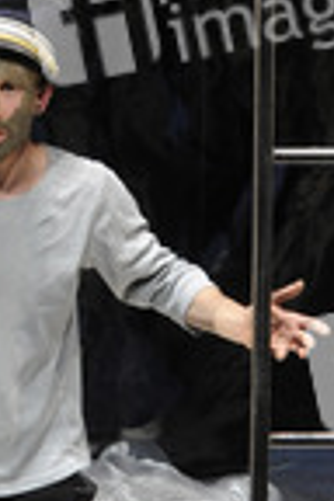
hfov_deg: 7.0
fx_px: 2700
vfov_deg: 10.4
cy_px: -170
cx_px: -111
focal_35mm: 194
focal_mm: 70
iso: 4000
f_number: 8
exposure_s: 1/250
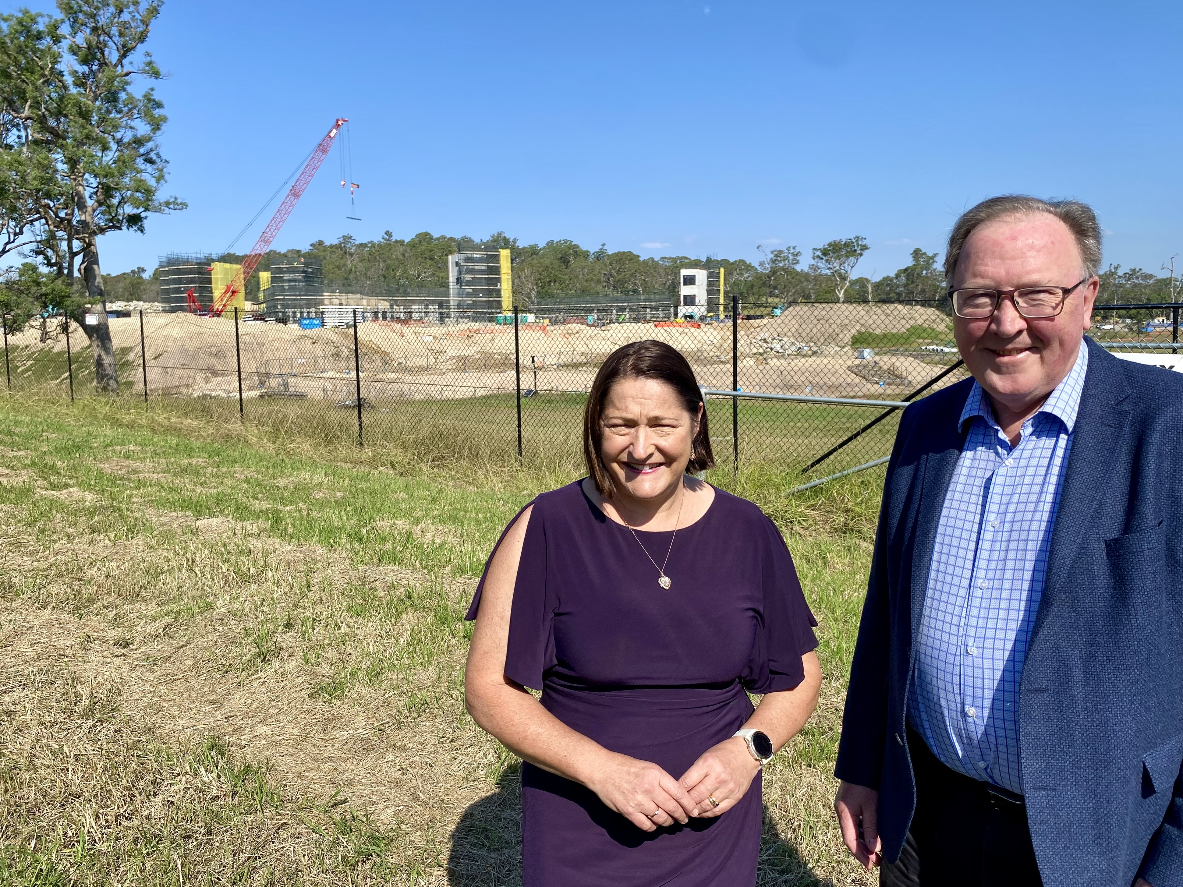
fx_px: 923
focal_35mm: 27
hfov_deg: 65.3
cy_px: 434
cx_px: 582
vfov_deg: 51.3
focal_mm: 4.25
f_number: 1.8
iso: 32
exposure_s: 1/2028
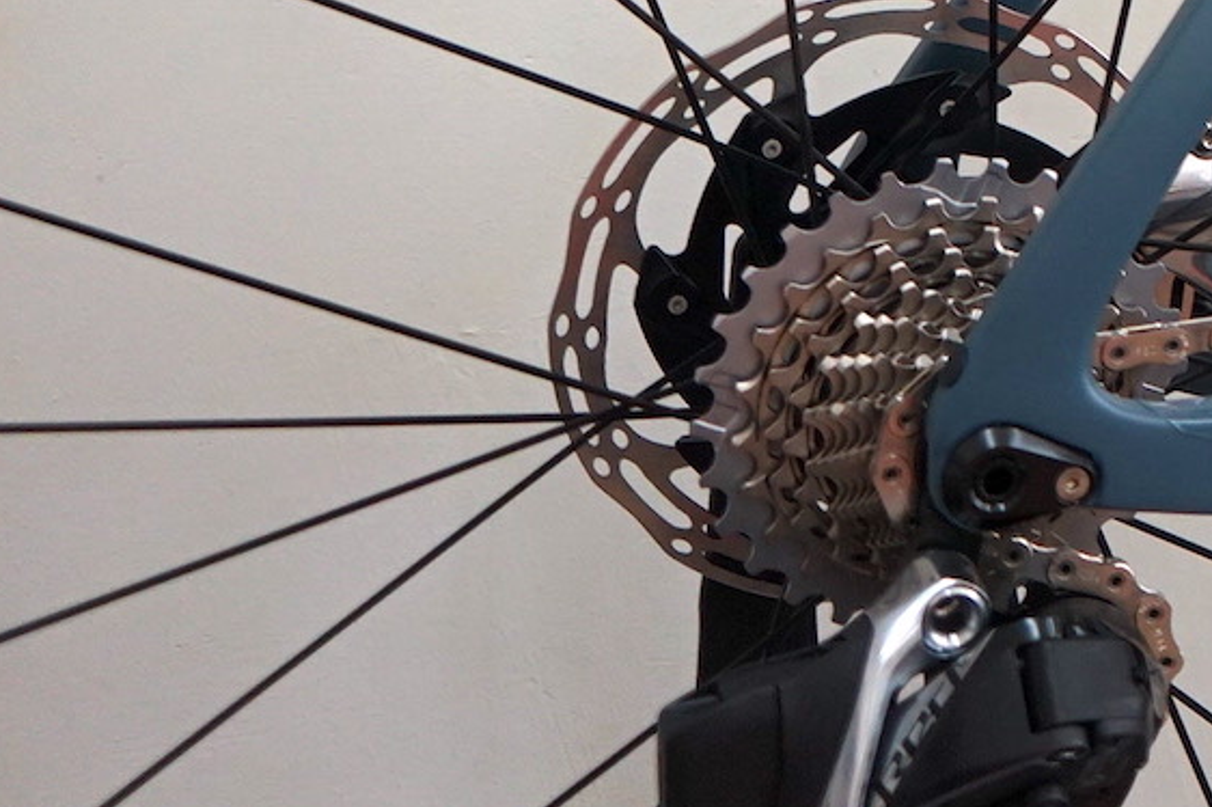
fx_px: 4071
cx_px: 2111
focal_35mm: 121
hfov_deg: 15.0
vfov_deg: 10.7
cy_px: -574
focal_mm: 34
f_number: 4
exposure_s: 1/160
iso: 800
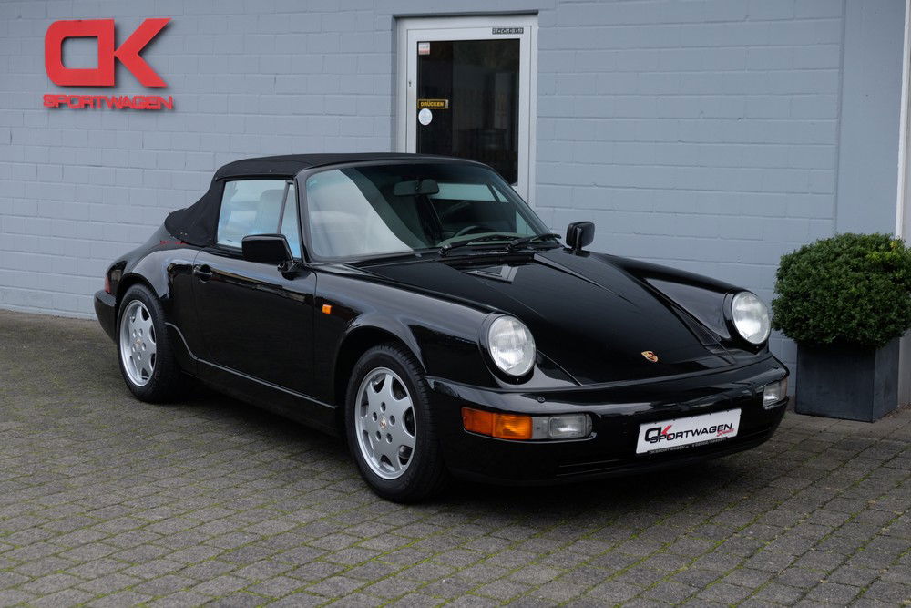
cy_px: 304
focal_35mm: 59
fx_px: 1493
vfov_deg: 23.0
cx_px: 456
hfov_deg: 33.9
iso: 200
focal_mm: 39
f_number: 3.6
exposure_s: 1/240
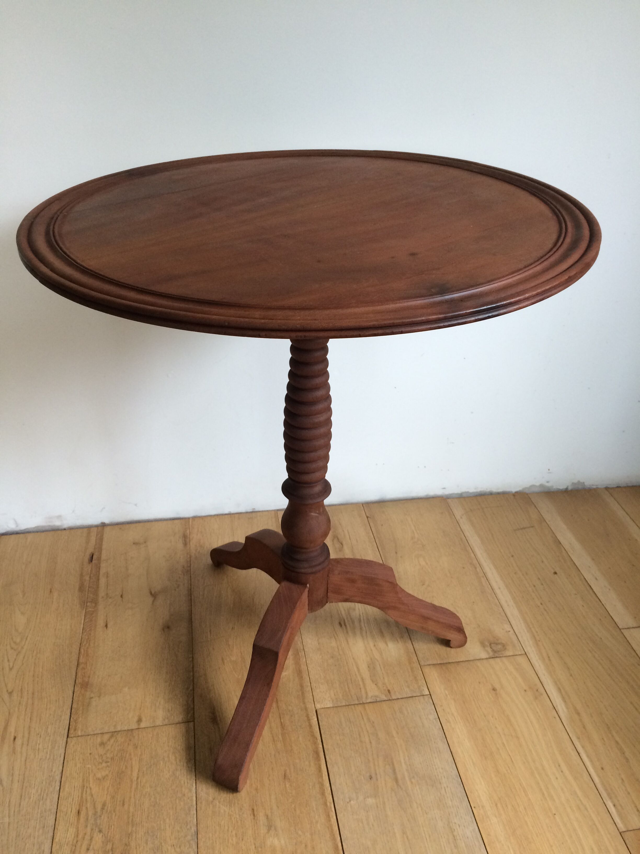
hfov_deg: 48.2
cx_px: 320
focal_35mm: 29
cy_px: 427
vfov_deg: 61.7
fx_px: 715
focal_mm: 4.15
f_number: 2.2
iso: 80
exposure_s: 1/33
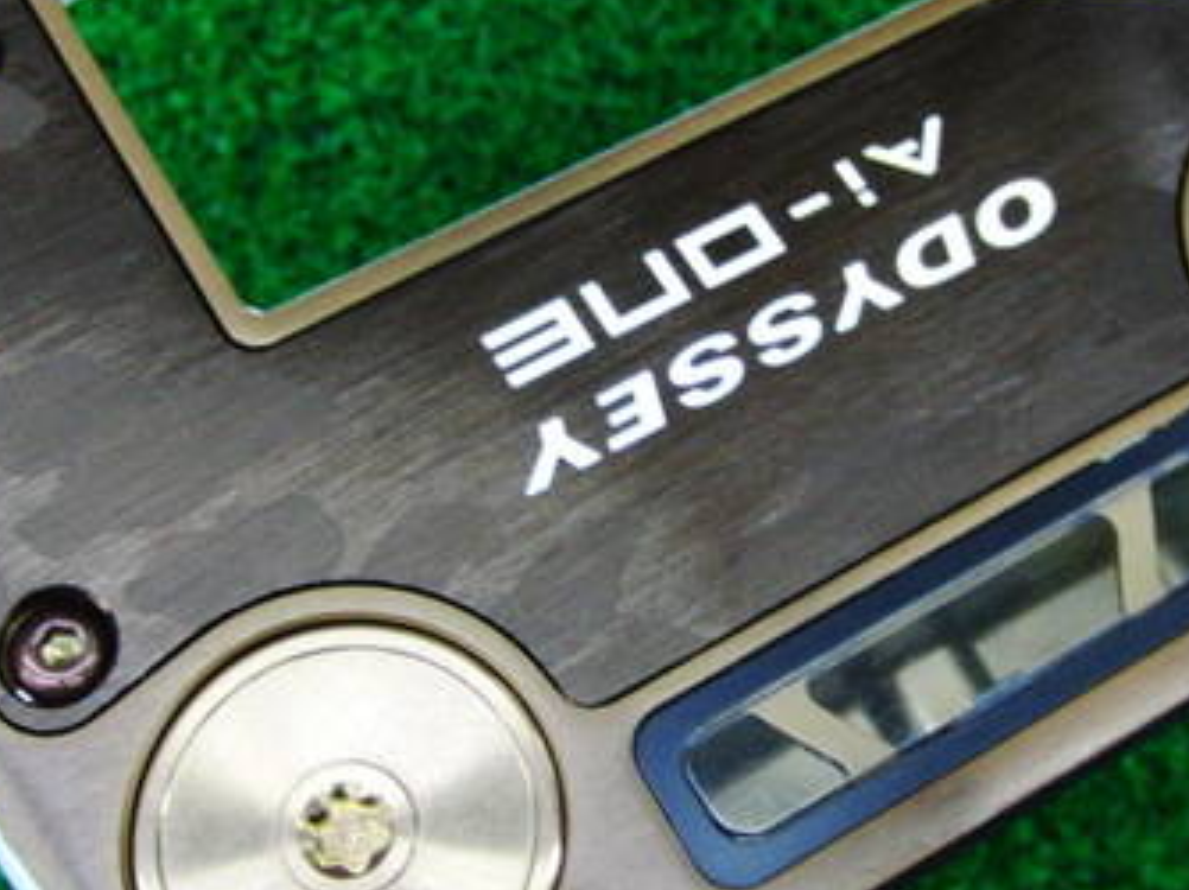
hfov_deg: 27.3
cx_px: 748
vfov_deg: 20.7
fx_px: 2437
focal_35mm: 71
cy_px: 381
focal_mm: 6.42
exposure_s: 1/40
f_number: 3.6
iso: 400
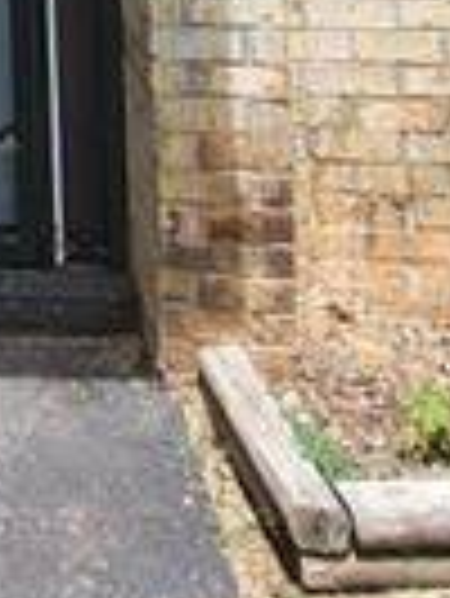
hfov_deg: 15.8
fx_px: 1298
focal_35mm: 75
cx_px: -432
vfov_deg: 18.3
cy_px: -571
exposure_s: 1/647
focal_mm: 1.74
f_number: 2.2
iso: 32
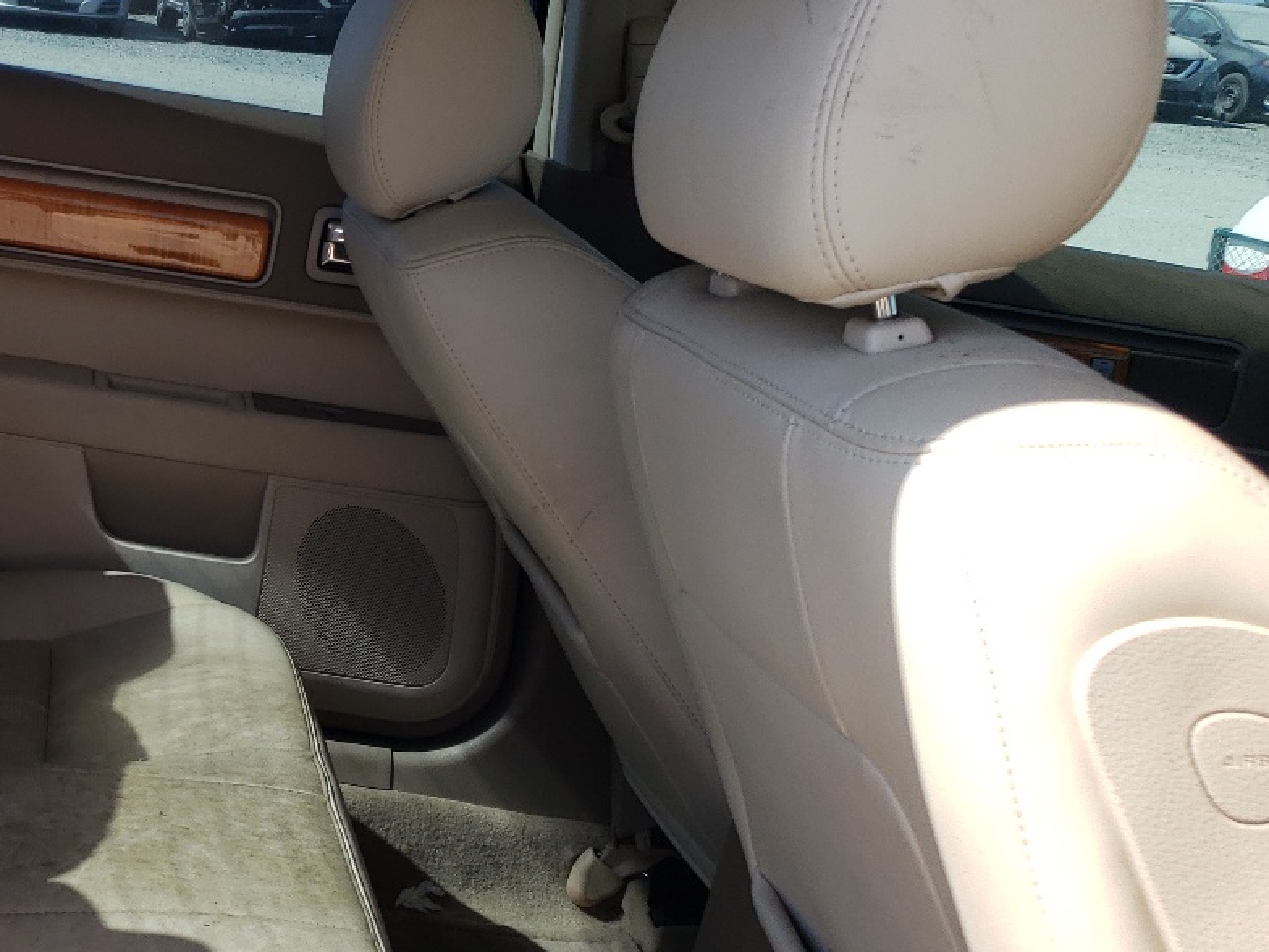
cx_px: 57
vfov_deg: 27.5
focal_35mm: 53
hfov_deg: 33.6
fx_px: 1943
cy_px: 454
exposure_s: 1/1250
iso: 50
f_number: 1.5
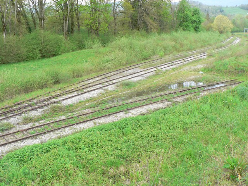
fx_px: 258
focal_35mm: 36
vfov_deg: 39.7
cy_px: 93
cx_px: 124
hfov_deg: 51.4
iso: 80
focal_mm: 6
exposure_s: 1/100
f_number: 3.6
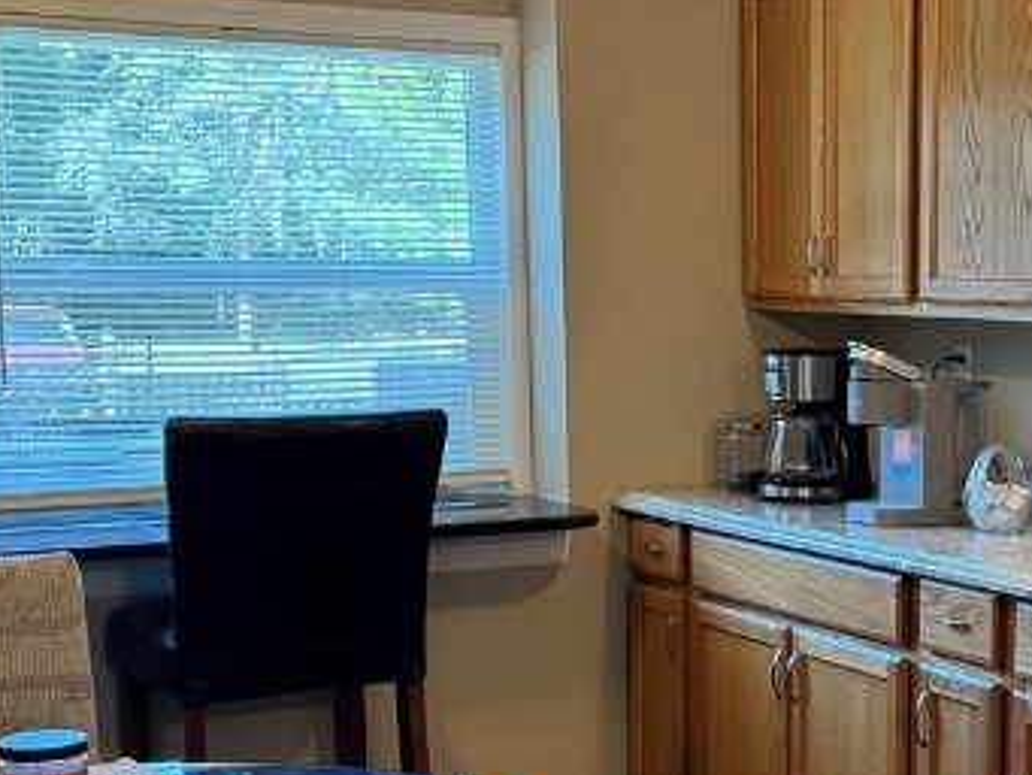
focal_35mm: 72
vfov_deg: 20.4
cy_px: 530
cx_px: 1032
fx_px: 2147
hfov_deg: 25.7
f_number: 1.78
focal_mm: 6.76
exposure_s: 1/120
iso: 200
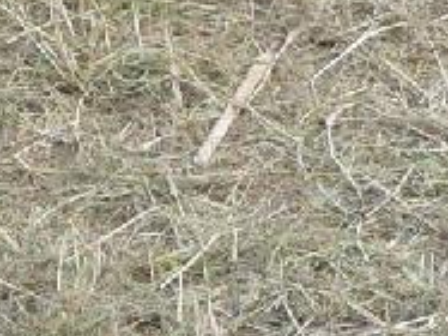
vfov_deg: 3.4
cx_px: -434
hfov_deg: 4.6
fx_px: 5523
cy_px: -487
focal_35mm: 427
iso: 100
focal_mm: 12.9
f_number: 4
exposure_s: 1/160
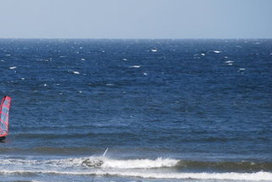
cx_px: -19
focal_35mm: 433
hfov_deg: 4.7
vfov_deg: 3.2
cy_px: 99
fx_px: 3276
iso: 200
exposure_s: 1/800
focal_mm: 130
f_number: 6
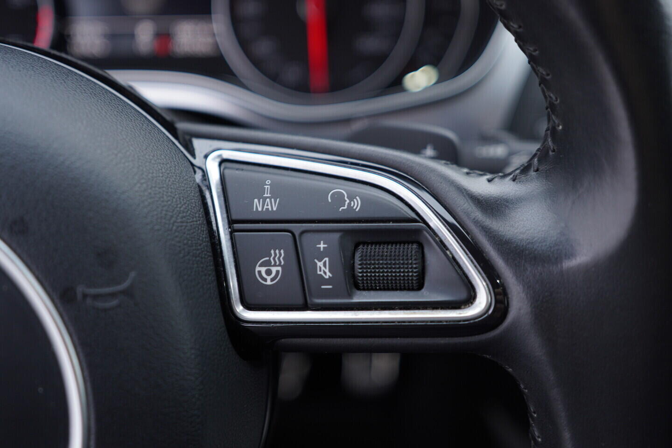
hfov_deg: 53.1
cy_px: 224
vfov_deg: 36.9
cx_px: 336
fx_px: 672
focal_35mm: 36
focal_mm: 24
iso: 125
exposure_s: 1/40
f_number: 2.8
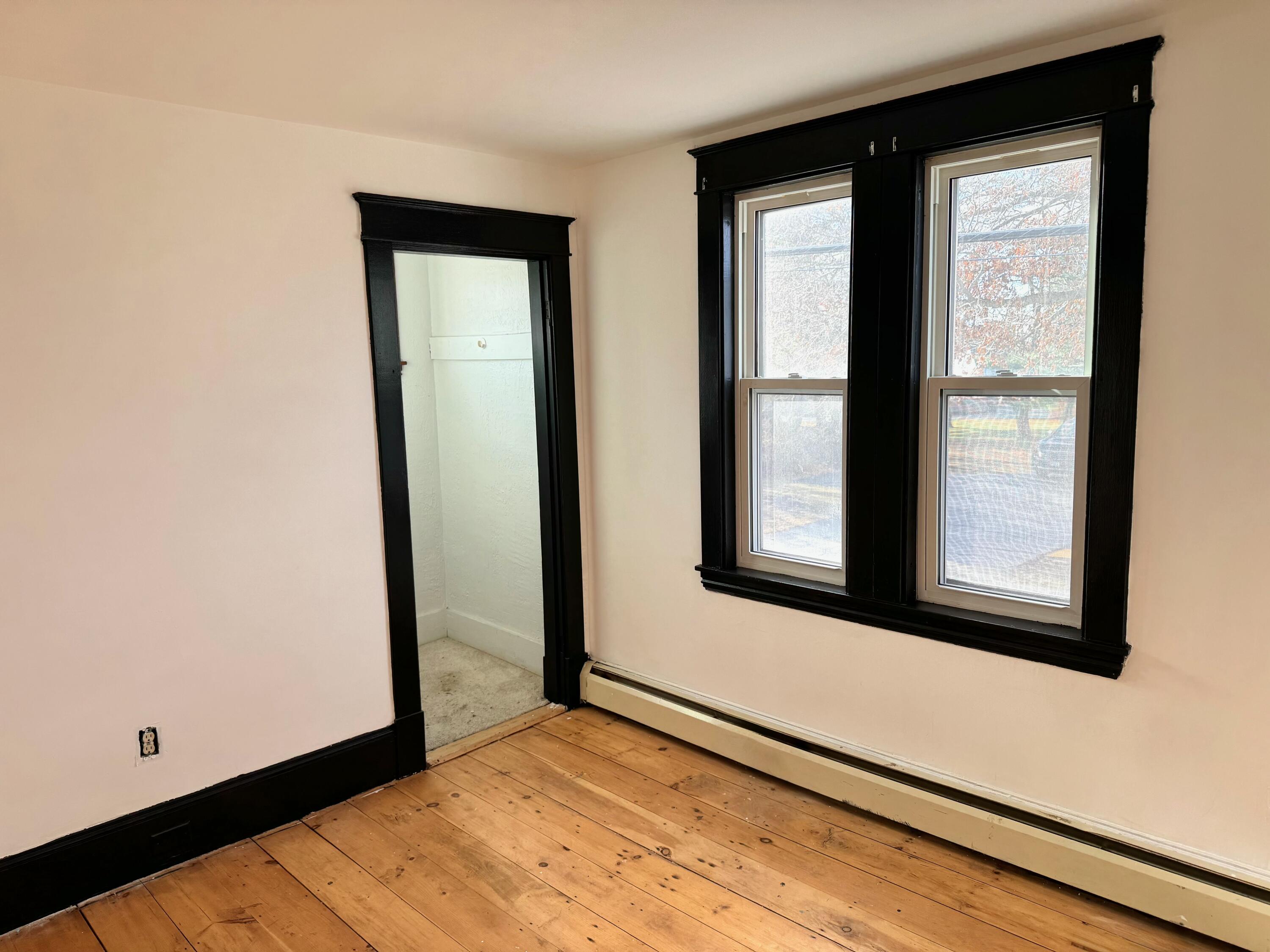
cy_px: 476
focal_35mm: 24
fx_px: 881
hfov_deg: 71.6
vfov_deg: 56.8
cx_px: 635
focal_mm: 6.76
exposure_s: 1/131
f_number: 1.78
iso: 50
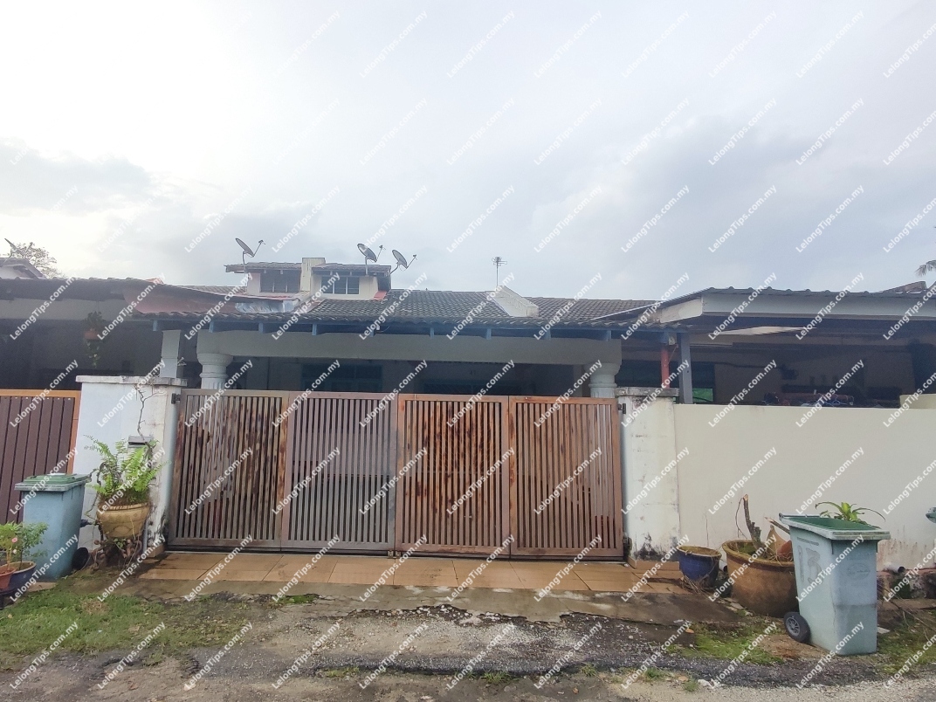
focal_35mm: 16
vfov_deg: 78.1
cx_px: 468
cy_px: 351
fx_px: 433
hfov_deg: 94.5
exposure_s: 1/586
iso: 50
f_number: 2.2
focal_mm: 1.65
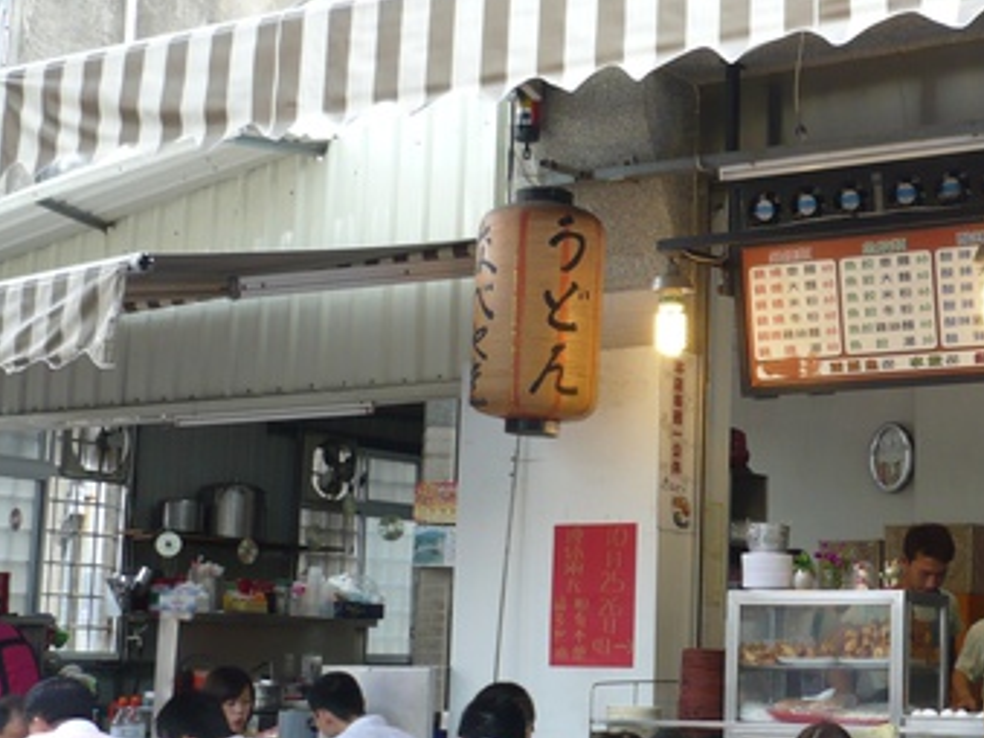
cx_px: 850
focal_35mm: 62
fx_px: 1762
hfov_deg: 30.1
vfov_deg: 23.6
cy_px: 354
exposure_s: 1/60
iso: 100
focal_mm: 5.8
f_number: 2.8
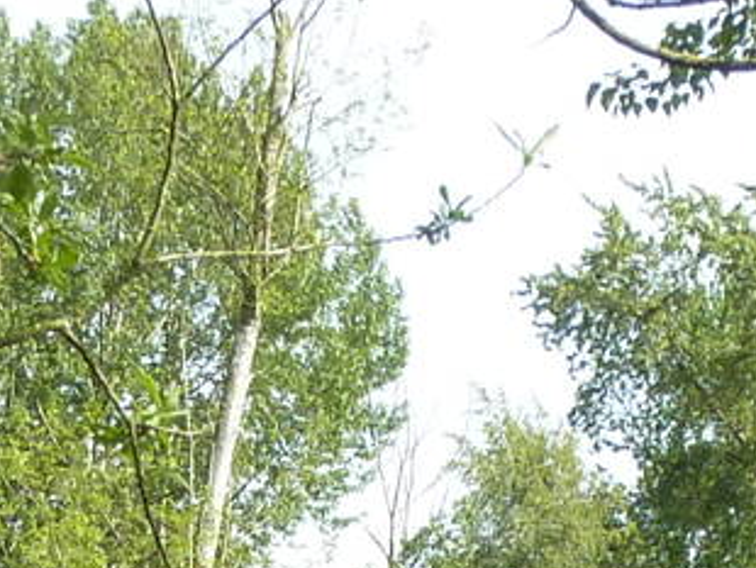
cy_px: 1246
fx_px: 5071
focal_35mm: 232
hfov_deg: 8.5
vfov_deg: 6.2
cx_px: 271
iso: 125
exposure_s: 1/500
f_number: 3.7
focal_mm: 7.3
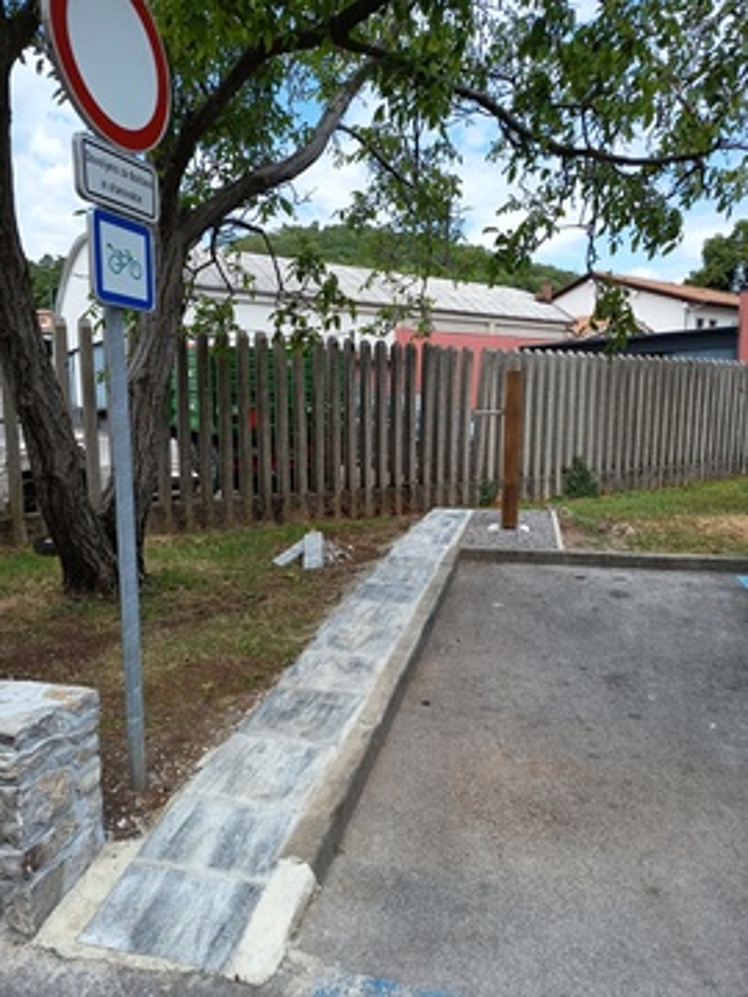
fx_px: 691
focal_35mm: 24
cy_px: 498
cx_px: 374
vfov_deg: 71.6
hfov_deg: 56.8
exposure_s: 1/267
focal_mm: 5.24
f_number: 1.7
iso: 50
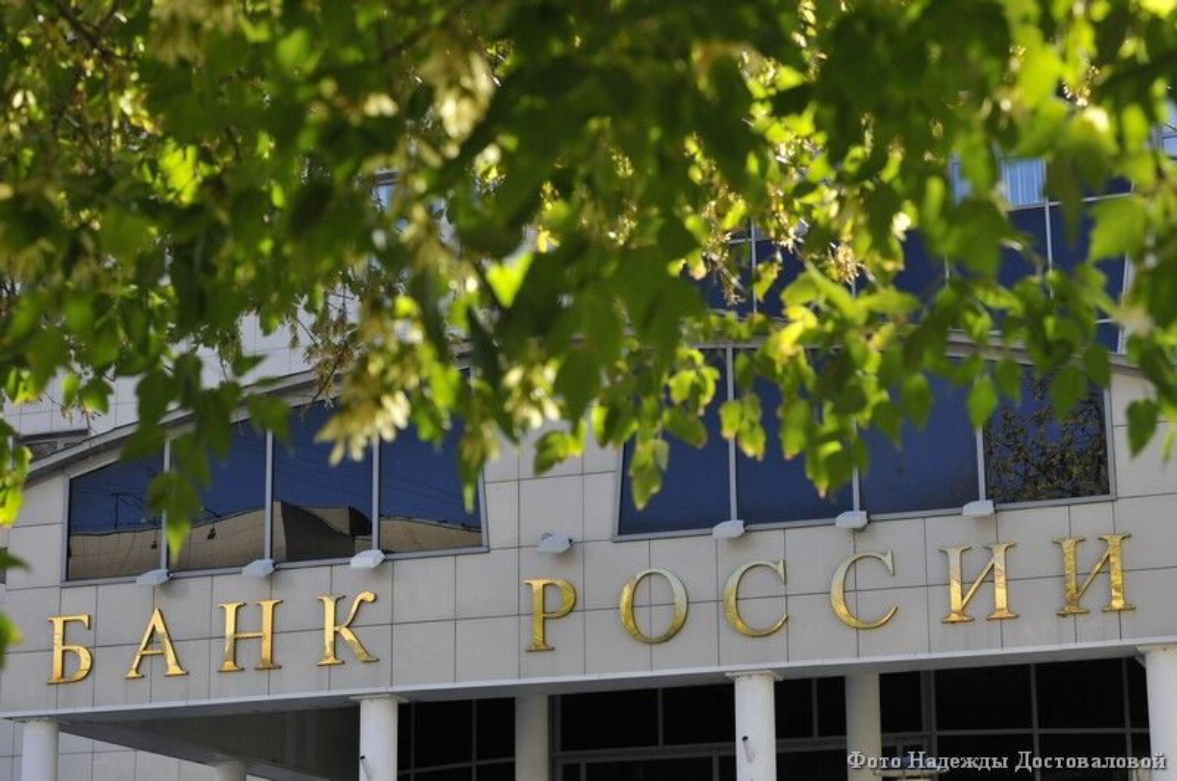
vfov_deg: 18.1
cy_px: 390
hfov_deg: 27.0
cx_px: 588
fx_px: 2449
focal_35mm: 75
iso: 800
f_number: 6.3
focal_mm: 50
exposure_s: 1/1600
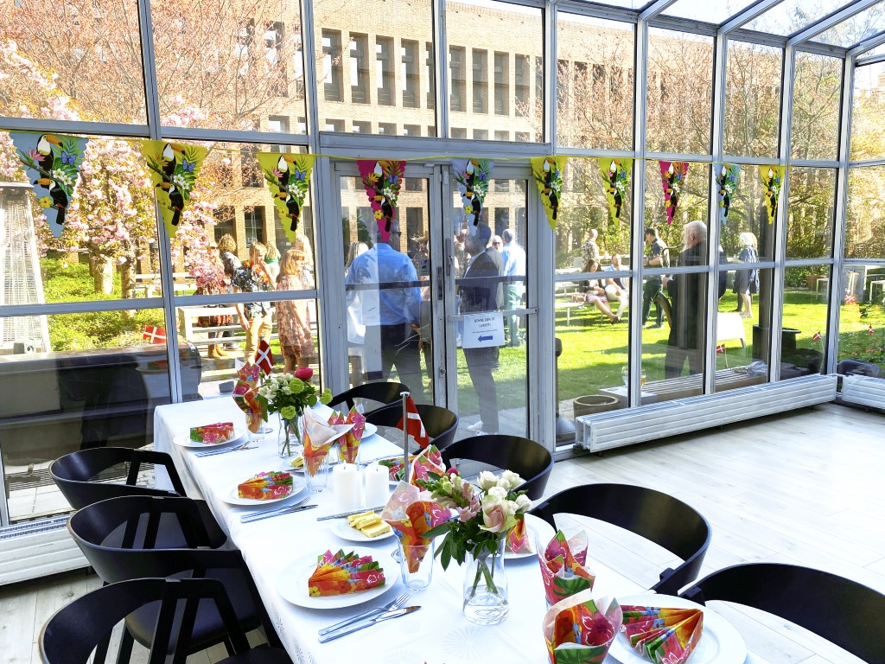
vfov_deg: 53.1
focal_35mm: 26
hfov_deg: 67.3
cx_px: 442
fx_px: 665
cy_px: 332
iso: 32
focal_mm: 4.25
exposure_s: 1/248
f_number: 1.8
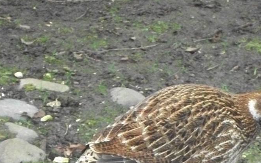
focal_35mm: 244
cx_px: 227
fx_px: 1736
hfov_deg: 8.6
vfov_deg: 5.4
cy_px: 183
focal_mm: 17.1
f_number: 5.2
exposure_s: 1/250
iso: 800
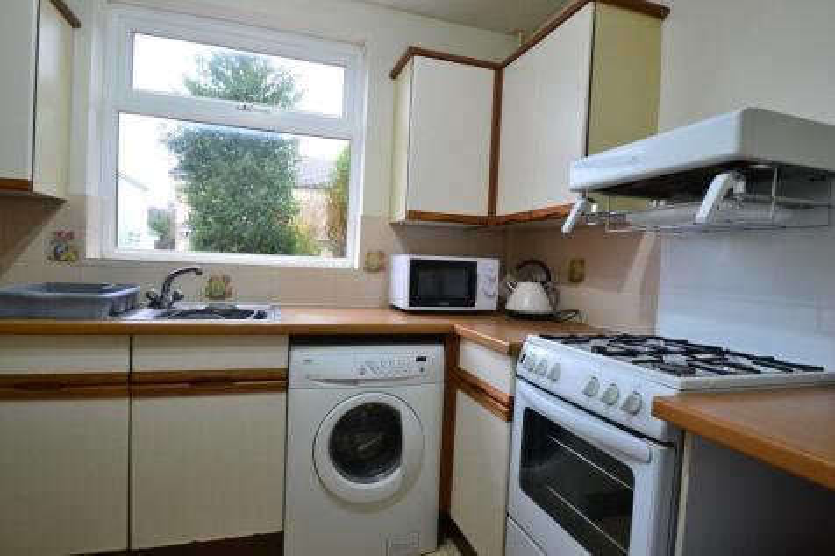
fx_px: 417
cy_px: 278
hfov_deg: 90.0
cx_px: 418
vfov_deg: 67.3
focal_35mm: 18
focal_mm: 12
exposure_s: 1/60
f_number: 5.6
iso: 800
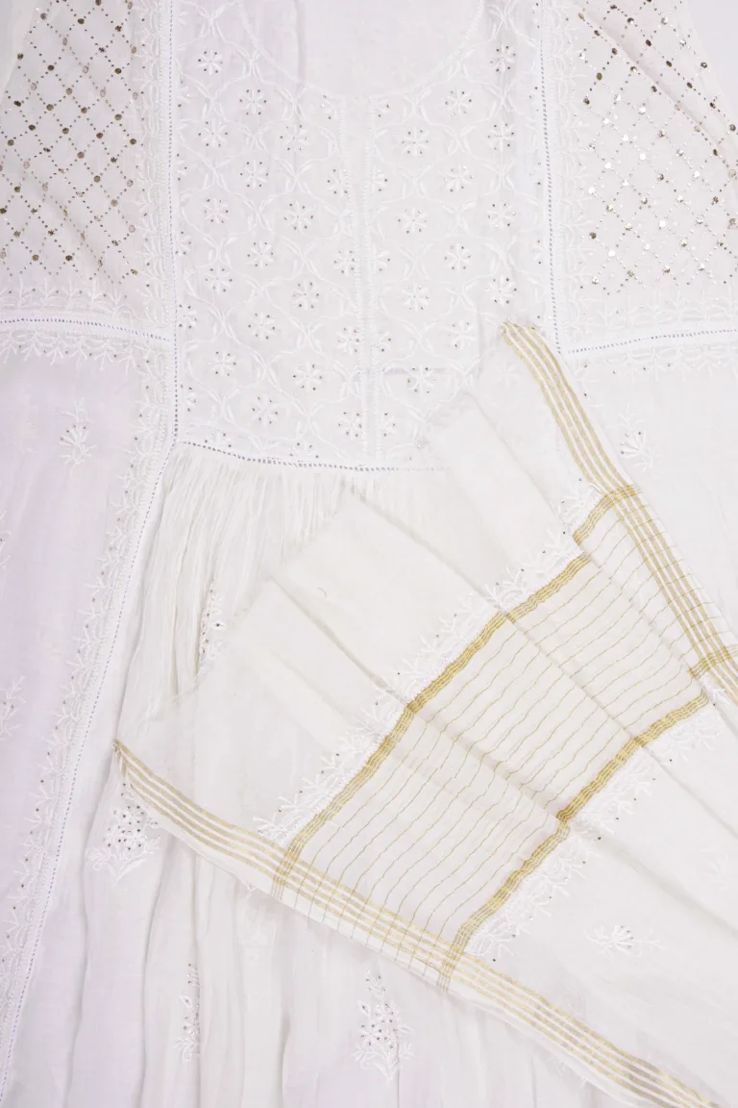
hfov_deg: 53.1
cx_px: 369
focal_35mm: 24
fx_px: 738
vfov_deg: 73.7
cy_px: 554
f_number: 14
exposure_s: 1/200
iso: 100
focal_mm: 16
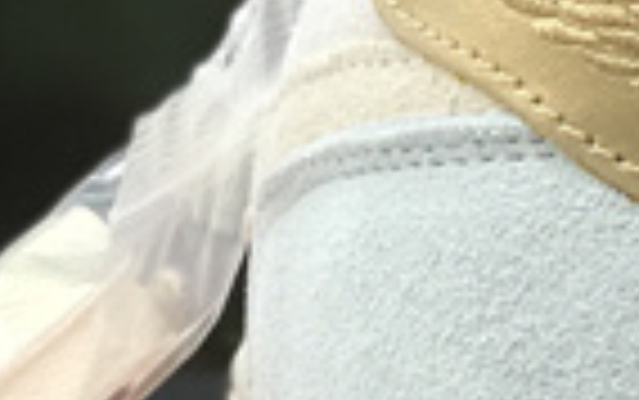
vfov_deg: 4.2
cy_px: -47
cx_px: 1296
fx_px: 5490
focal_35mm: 315
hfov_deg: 6.5
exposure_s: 1/50
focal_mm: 6.6
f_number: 2.8
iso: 20
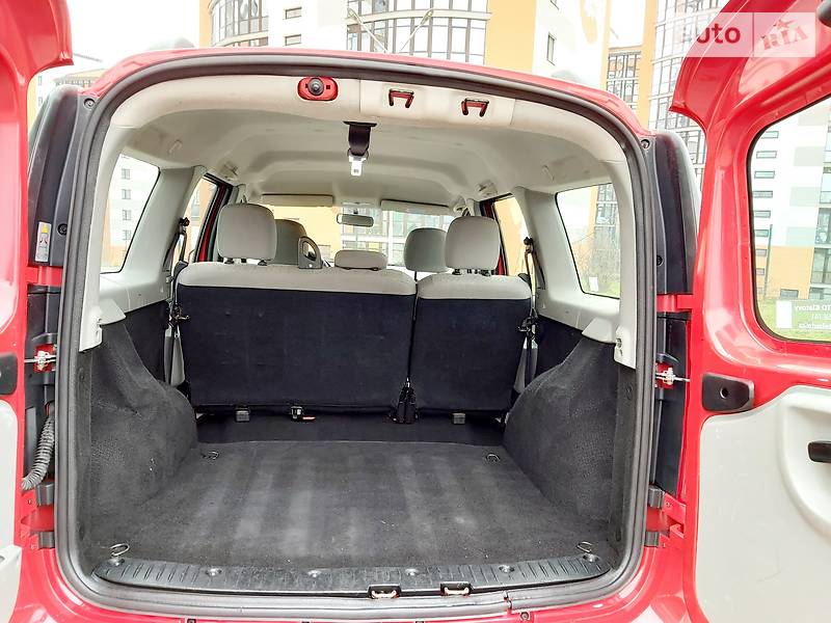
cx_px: 416
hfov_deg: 67.3
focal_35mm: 26
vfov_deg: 53.1
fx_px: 624
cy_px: 312
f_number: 1.7
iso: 64
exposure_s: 1/50
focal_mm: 3.9
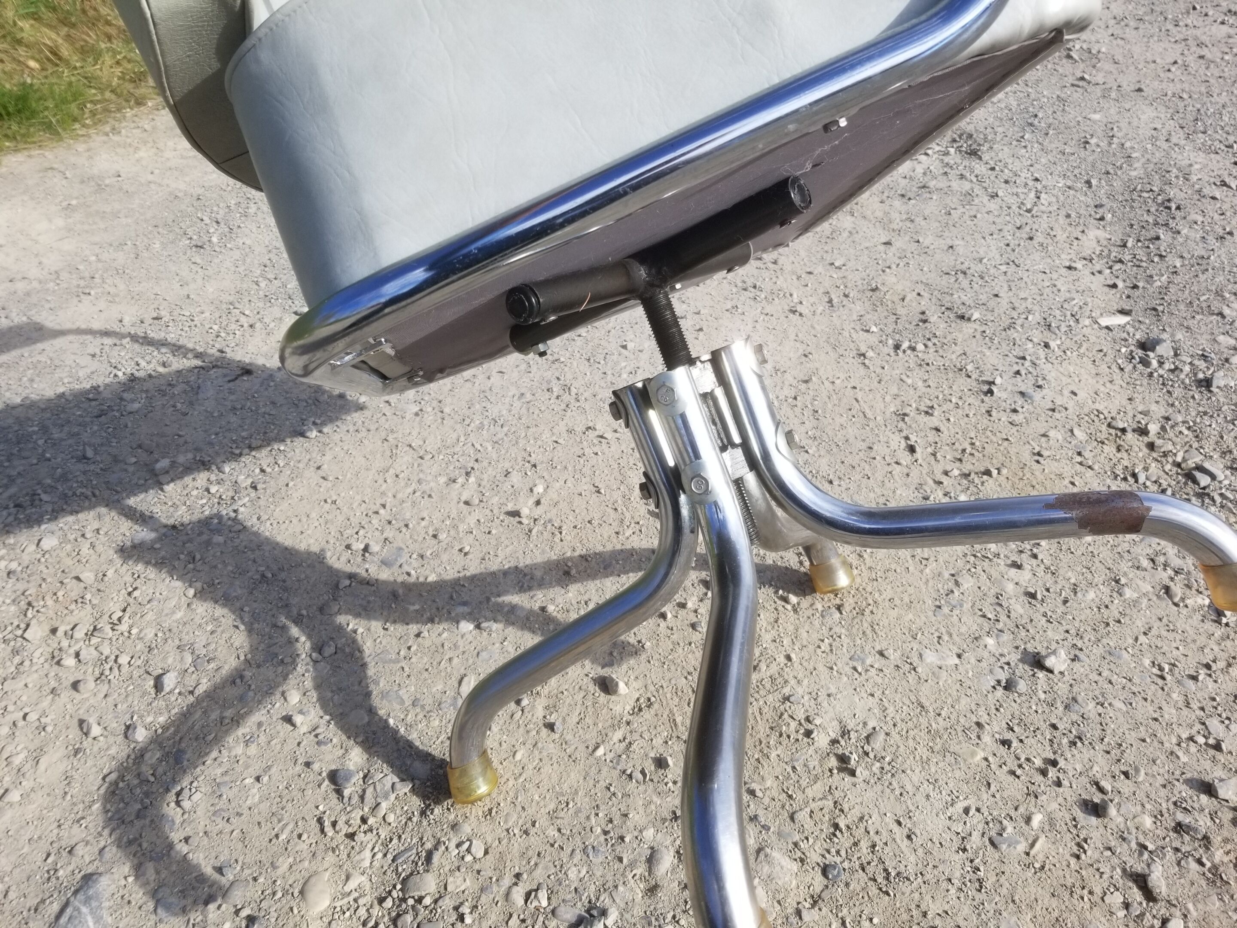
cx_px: 618
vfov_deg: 53.1
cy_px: 464
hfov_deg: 67.3
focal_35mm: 26
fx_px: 929
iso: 50
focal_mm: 4.25
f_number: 1.7
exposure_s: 1/1708
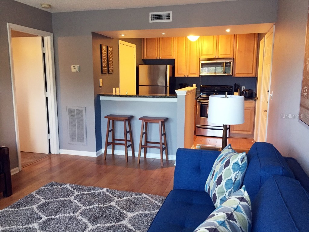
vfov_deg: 48.2
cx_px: 154
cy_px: 116
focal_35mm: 29
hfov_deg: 61.7
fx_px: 259
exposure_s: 1/30
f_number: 2.2
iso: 160
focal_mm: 4.15
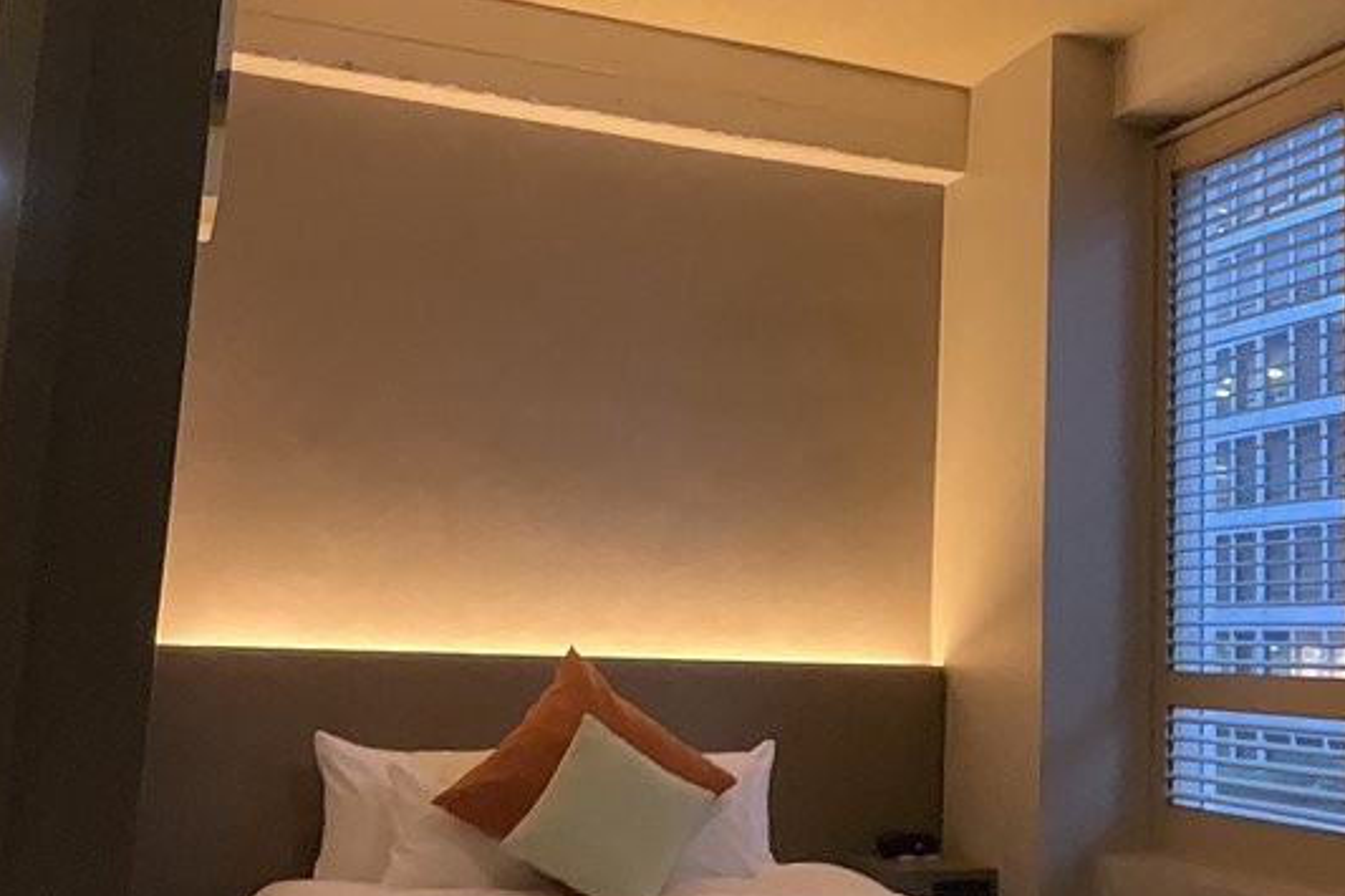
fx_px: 1569
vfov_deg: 31.8
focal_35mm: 42
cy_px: 401
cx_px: 903
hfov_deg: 45.7
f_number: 2.4
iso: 400
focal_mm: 1.65
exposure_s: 1/30
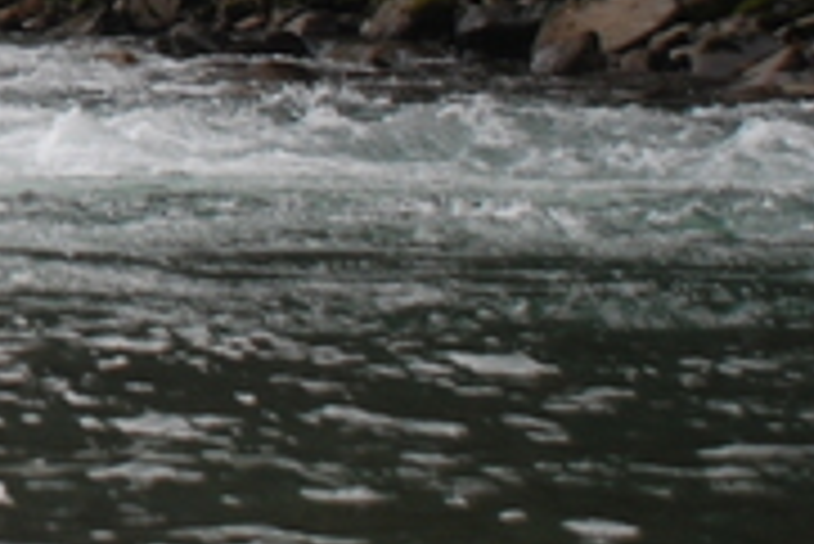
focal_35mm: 205
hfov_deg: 9.3
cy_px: -321
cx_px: -908
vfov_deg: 6.6
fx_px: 4644
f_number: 6.3
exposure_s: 1/200
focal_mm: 31
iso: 250
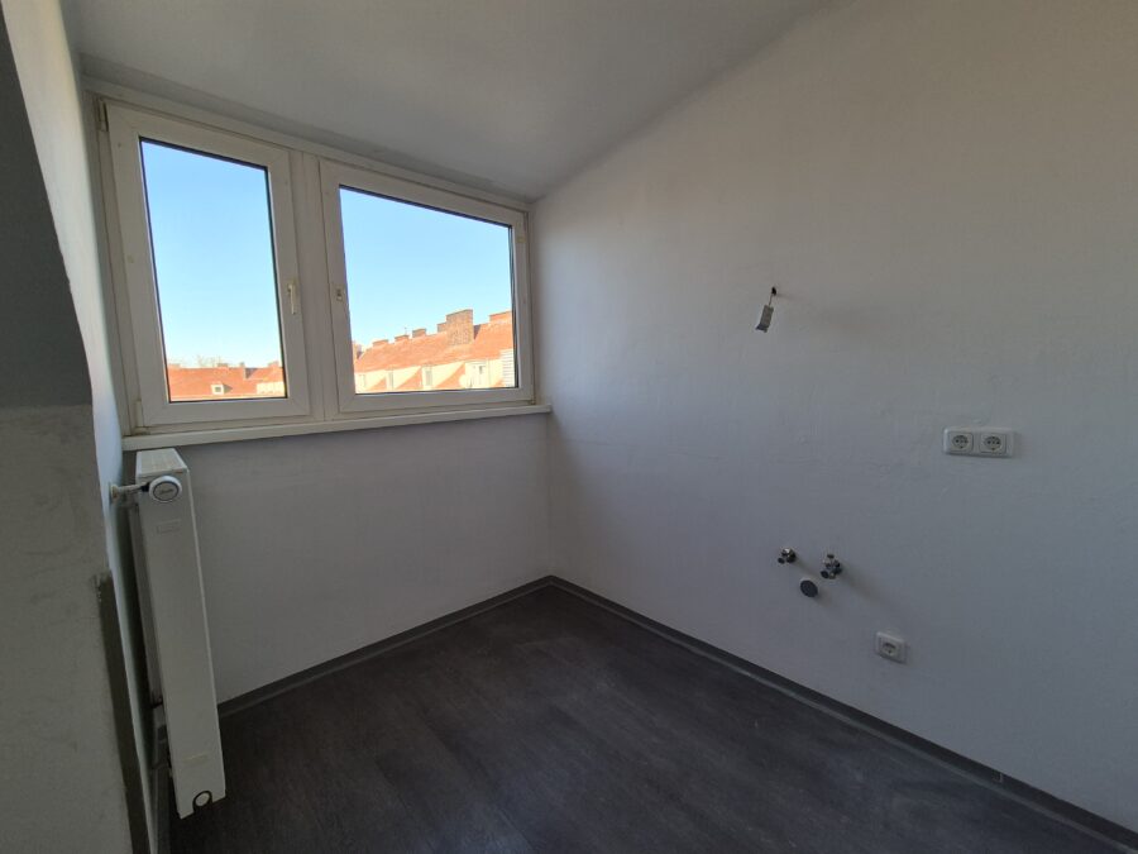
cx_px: 569
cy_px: 427
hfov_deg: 106.2
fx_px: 427
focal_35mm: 13
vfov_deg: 89.9
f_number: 2.2
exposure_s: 1/331
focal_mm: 2.2
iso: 50
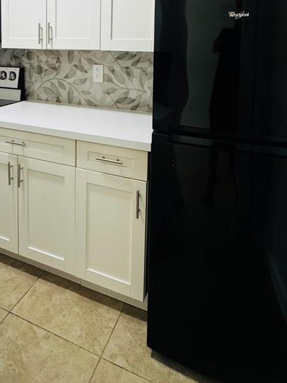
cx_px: 71
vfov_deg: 55.2
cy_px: 69
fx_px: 332
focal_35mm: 30
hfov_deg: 45.2
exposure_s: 1/63
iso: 160
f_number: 2.2
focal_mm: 2.22
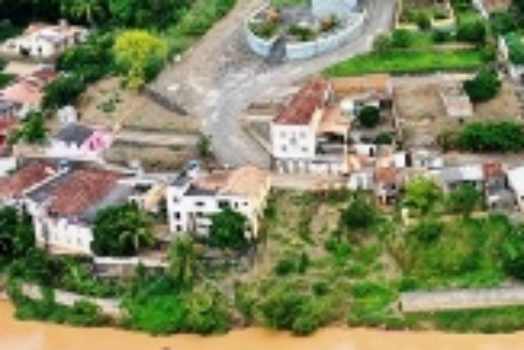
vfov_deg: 15.0
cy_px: 29
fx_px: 1311
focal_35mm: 90
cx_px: 555
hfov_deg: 21.6
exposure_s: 1/240
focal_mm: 10.26
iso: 100
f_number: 5
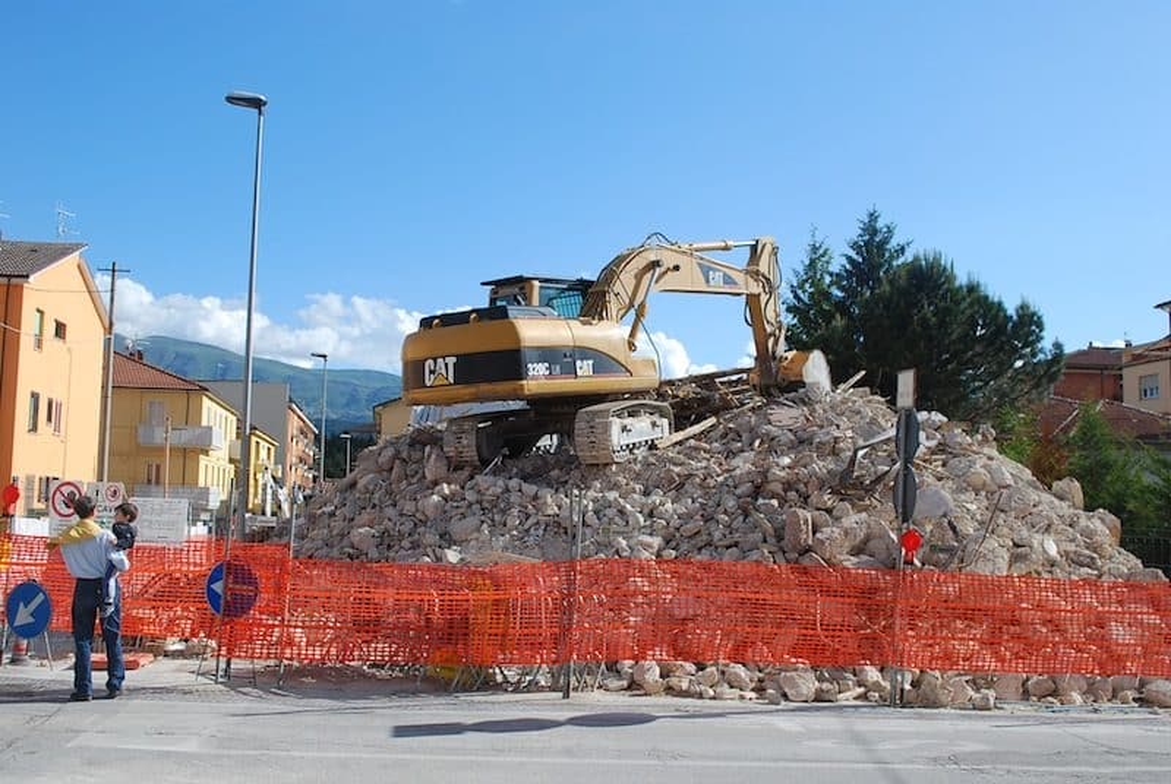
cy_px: 392
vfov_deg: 37.0
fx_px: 1173
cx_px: 586
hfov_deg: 53.1
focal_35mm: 36
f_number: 8
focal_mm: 24
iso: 100
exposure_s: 1/250
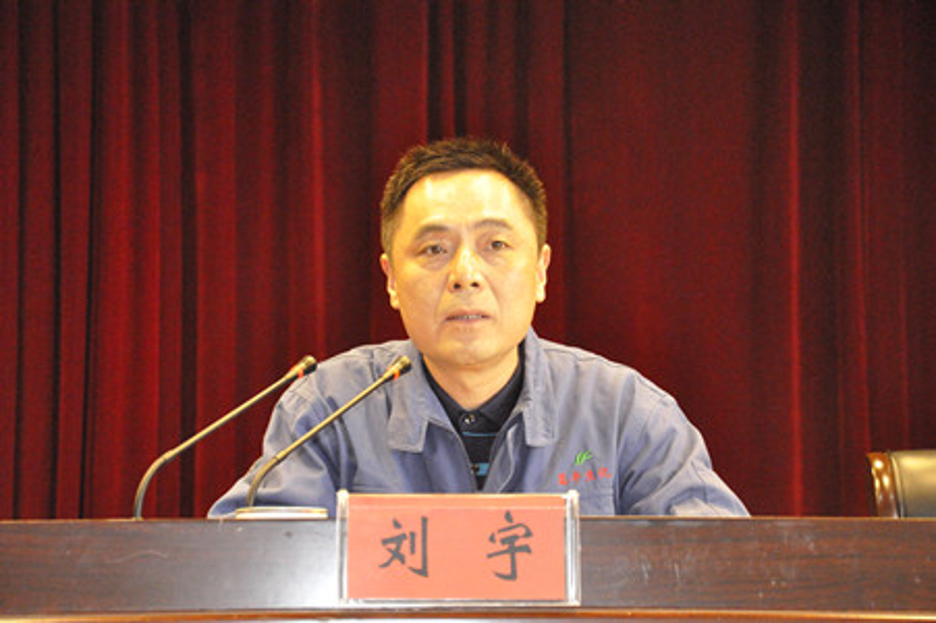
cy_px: 312
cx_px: 468
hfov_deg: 19.5
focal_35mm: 105
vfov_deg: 13.0
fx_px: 2728
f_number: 7.1
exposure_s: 1/80
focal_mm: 70
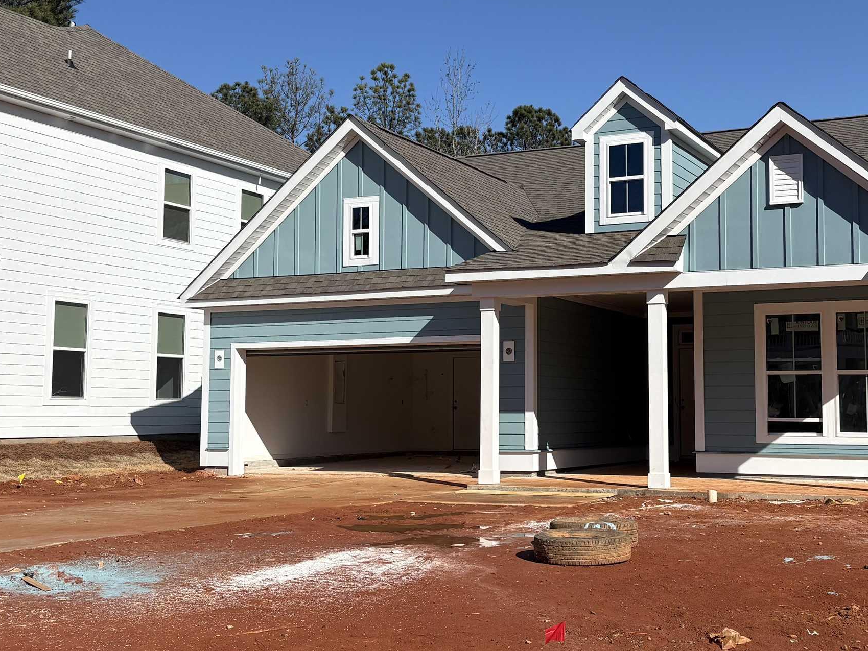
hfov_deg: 40.2
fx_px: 1179
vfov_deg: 30.9
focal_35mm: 47
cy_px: 310
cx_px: 525
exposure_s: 1/6329
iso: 50
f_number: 1.6
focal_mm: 5.96
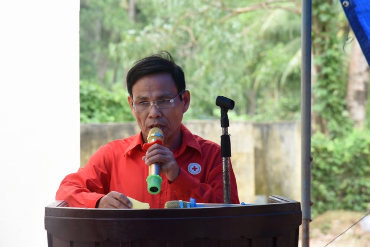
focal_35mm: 120
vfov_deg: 11.4
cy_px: 124
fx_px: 1234
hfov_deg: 17.1
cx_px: 185
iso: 1000
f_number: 6.3
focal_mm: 120
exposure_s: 1/100
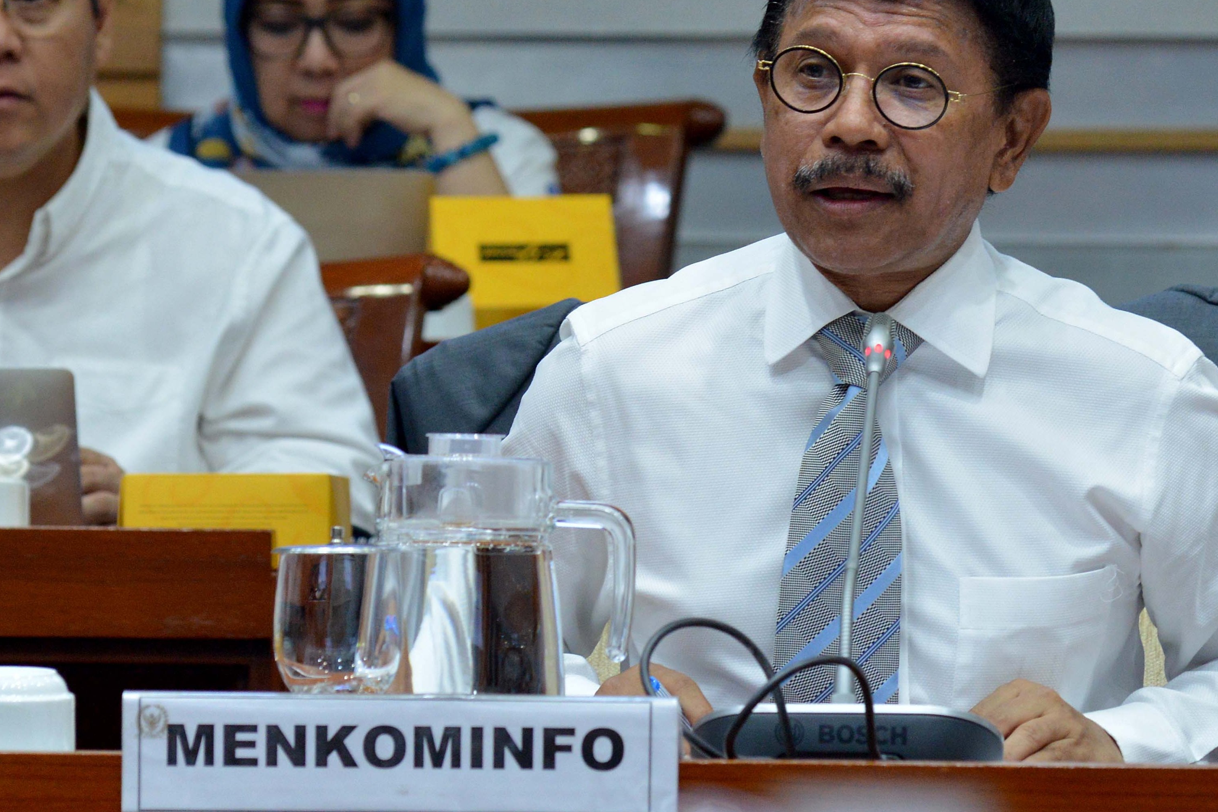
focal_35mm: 219
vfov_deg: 6.3
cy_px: 337
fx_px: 7409
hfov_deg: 9.4
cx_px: 665
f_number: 7.1
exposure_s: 1/160
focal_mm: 185
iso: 2500
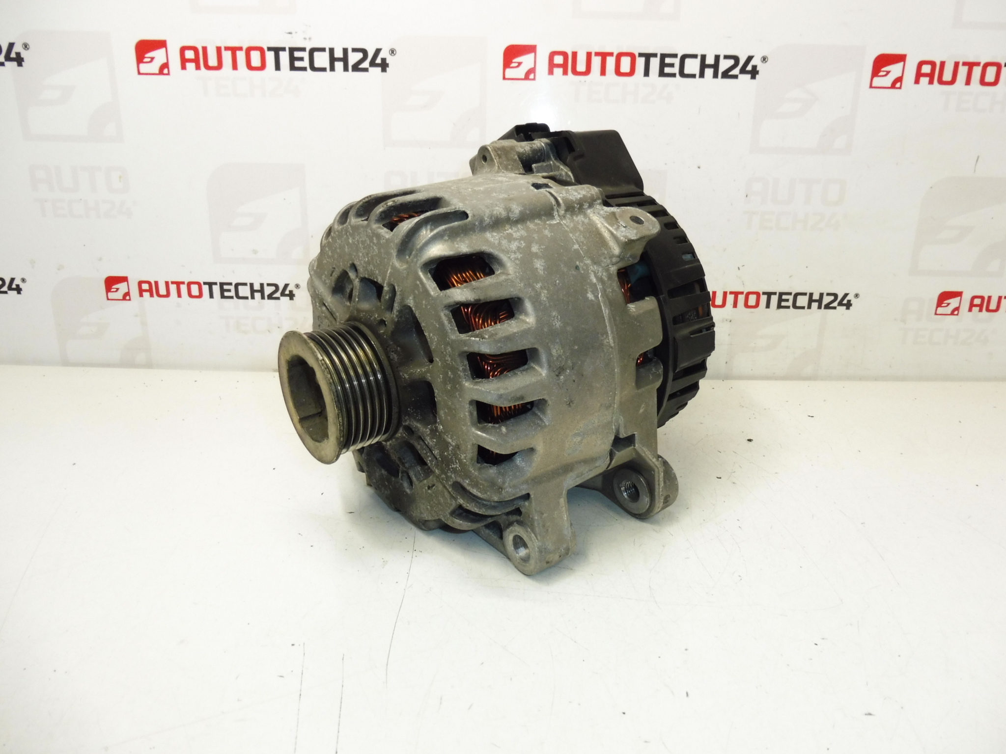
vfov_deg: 56.8
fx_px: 697
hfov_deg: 71.6
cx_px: 503
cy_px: 377
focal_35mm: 24
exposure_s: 1/60
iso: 200
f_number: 3.5
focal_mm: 4.3
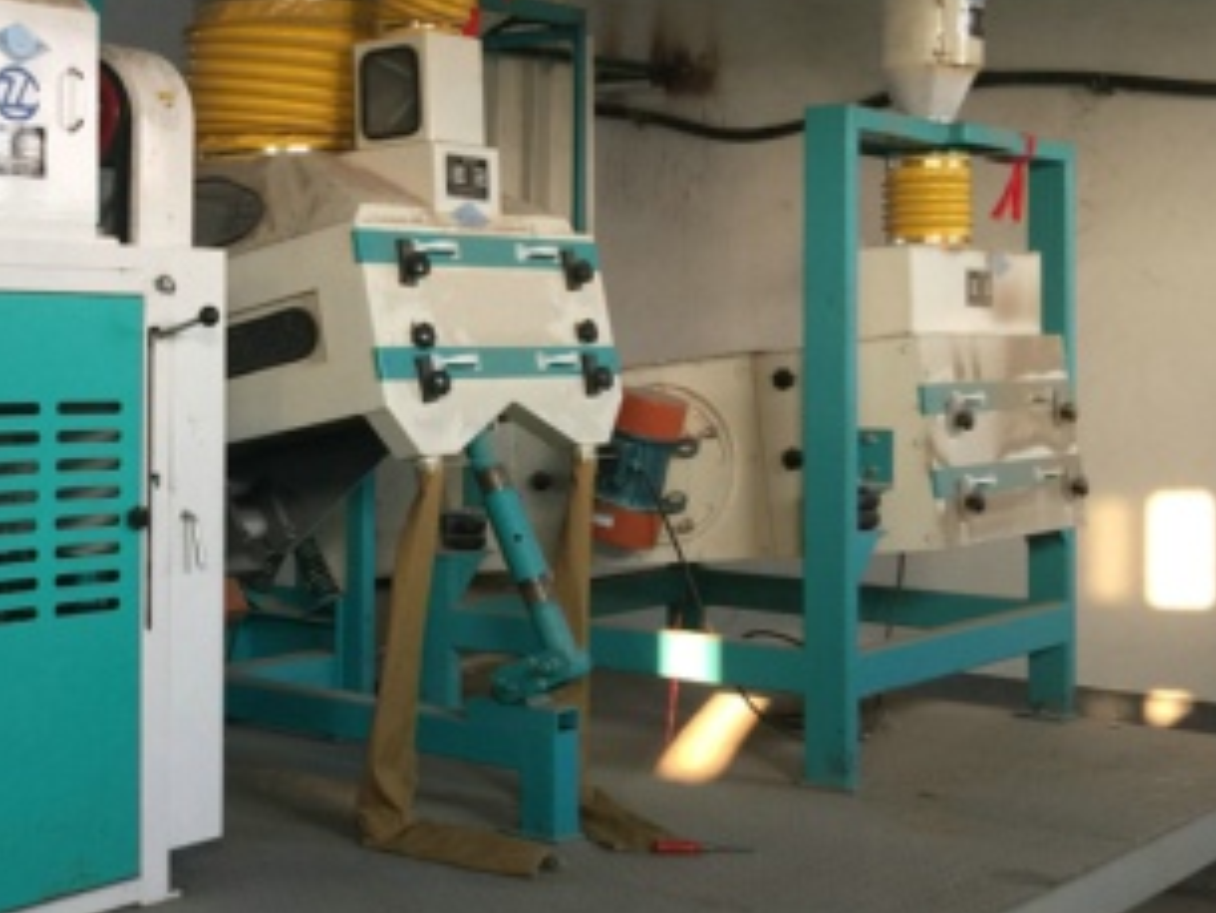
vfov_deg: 25.6
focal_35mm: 57
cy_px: 327
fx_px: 2003
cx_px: 88
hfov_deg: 31.9
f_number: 2.2
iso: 40
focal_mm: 4.15
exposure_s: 1/17
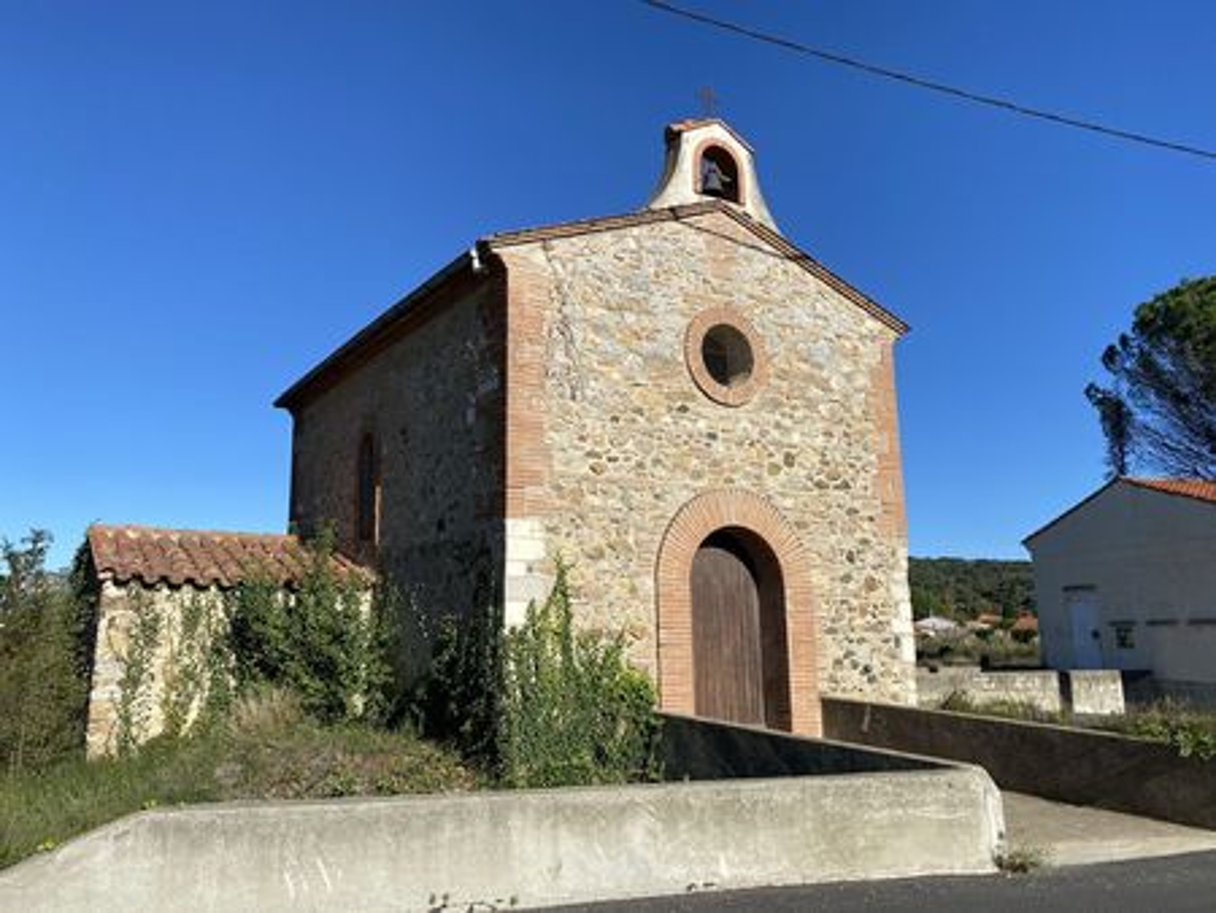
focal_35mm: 26
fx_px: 914
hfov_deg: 67.3
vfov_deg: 53.1
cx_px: 608
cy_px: 456
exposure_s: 1/3846
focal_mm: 4.25
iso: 32
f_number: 1.8
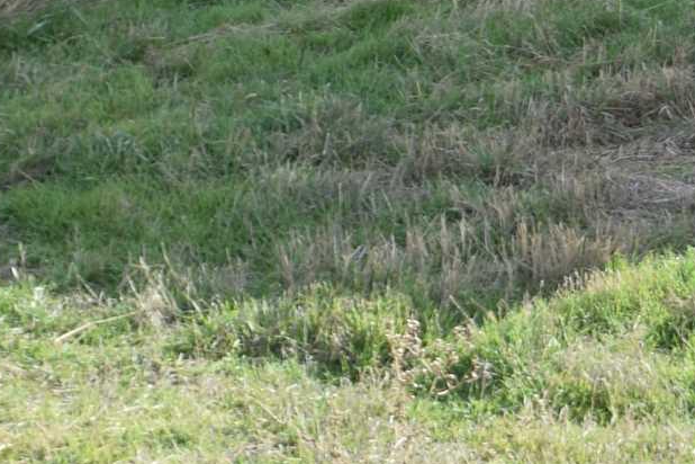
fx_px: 3166
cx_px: 765
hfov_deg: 12.3
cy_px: -116
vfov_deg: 8.3
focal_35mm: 164
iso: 100
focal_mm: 22
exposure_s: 1/200
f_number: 7.1
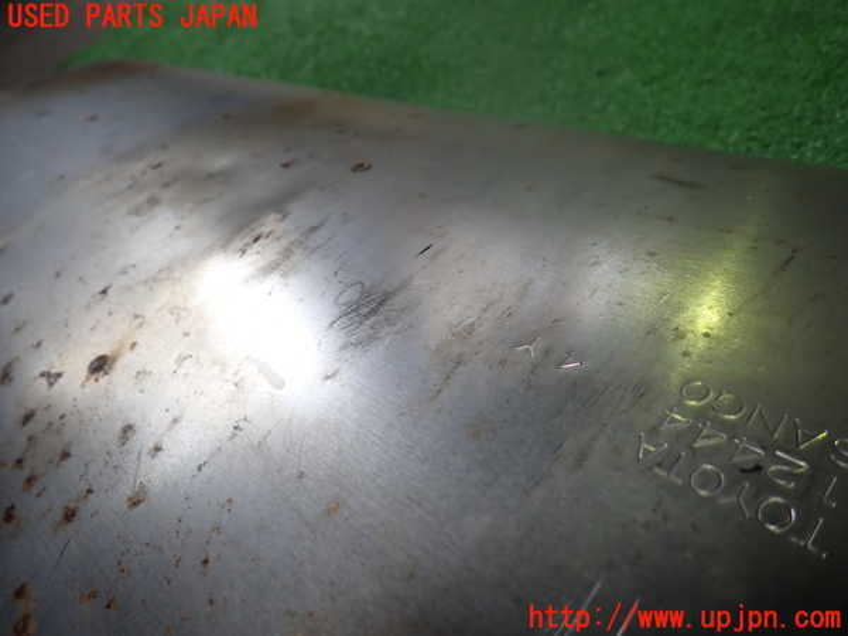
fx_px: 612
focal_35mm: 25
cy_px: 318
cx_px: 424
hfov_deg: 69.4
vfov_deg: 54.9
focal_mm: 4.5
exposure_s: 1/80
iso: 100
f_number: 2
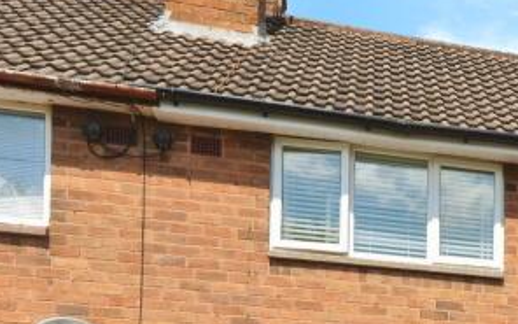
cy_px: 461
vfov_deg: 17.4
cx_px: 662
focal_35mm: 69
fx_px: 971
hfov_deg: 25.9
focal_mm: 13
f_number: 10
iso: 100
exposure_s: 1/160
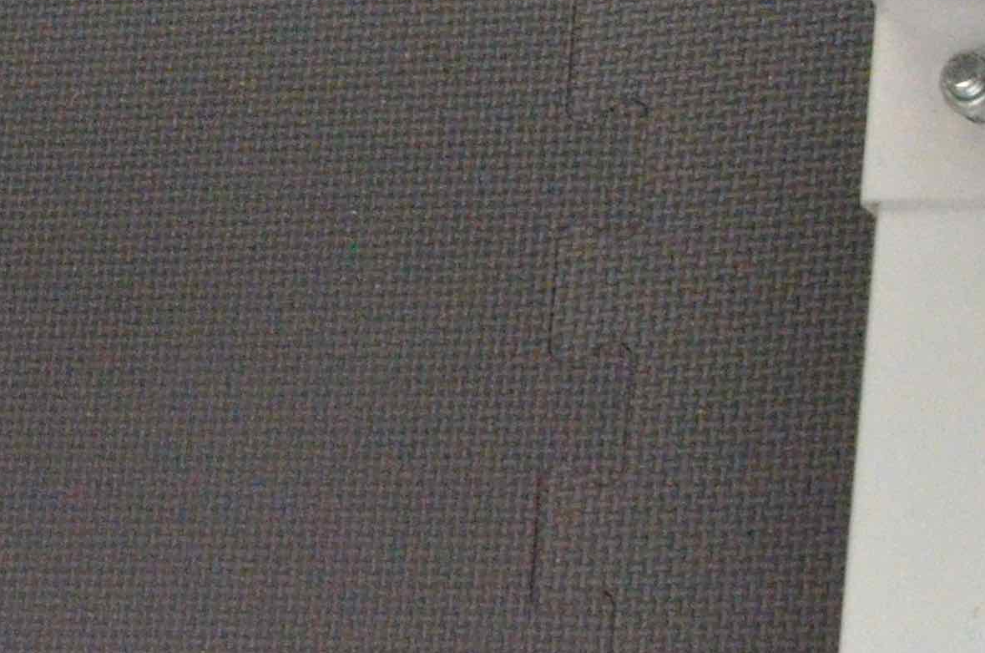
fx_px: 6500
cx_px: -749
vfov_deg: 5.6
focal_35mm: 238
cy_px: -667
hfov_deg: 8.4
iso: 4000
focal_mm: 38
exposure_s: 1/200
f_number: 20
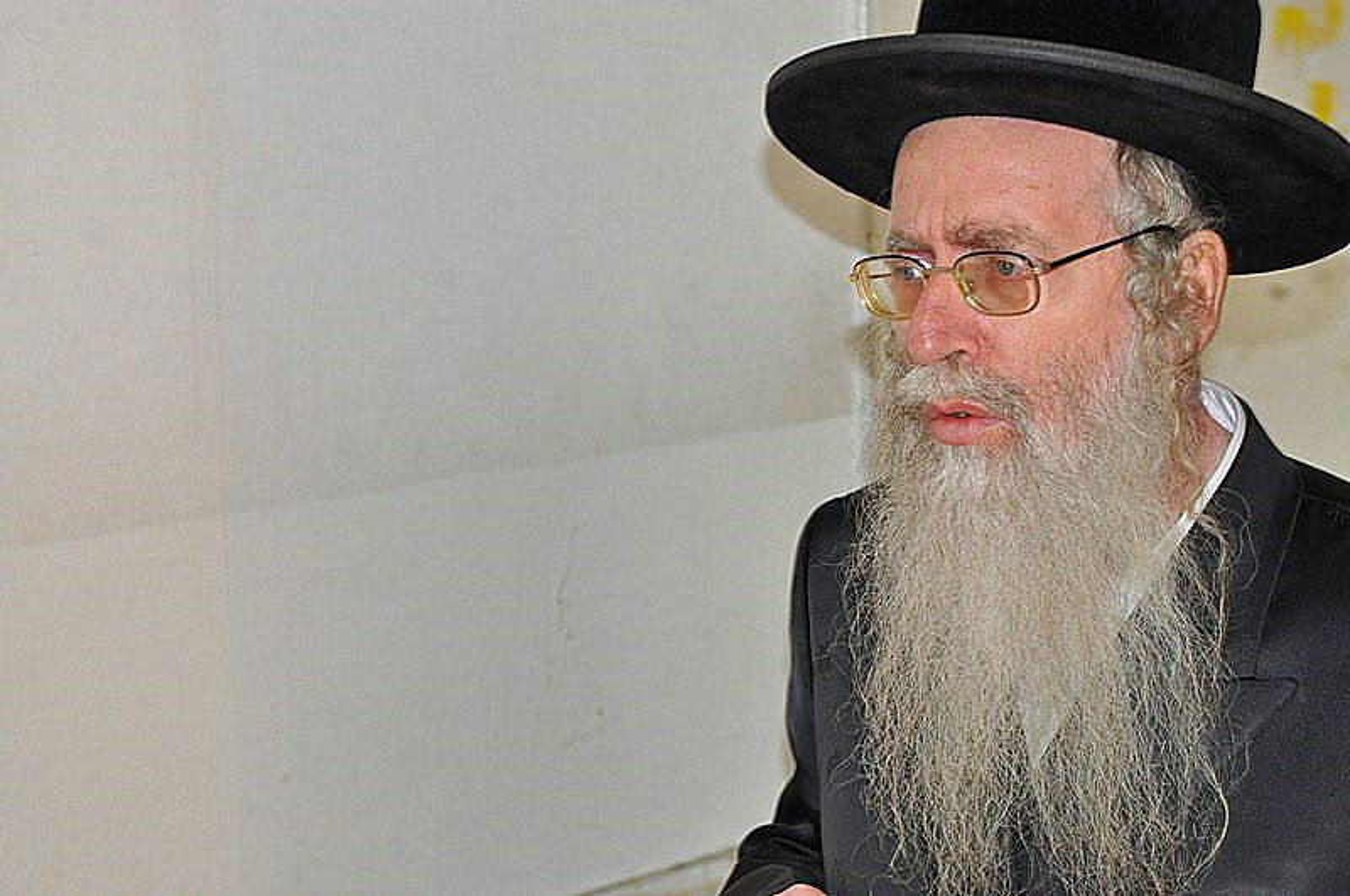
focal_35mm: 82
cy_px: 448
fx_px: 3089
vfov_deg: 16.5
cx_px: 675
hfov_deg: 24.7
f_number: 5
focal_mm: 55
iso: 2000
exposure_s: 1/60
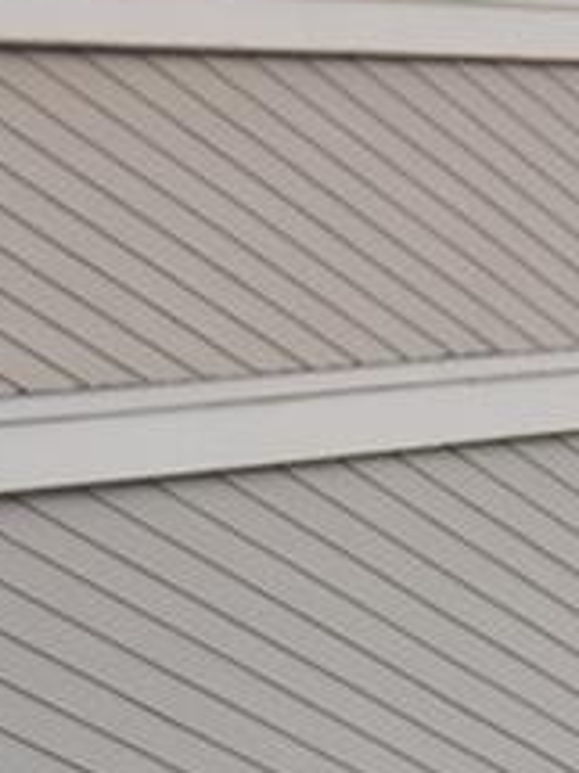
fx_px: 3349
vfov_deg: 12.4
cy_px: 1230
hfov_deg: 9.8
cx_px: 32
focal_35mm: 150
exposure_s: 1/4
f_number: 2.8
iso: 100
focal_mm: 14
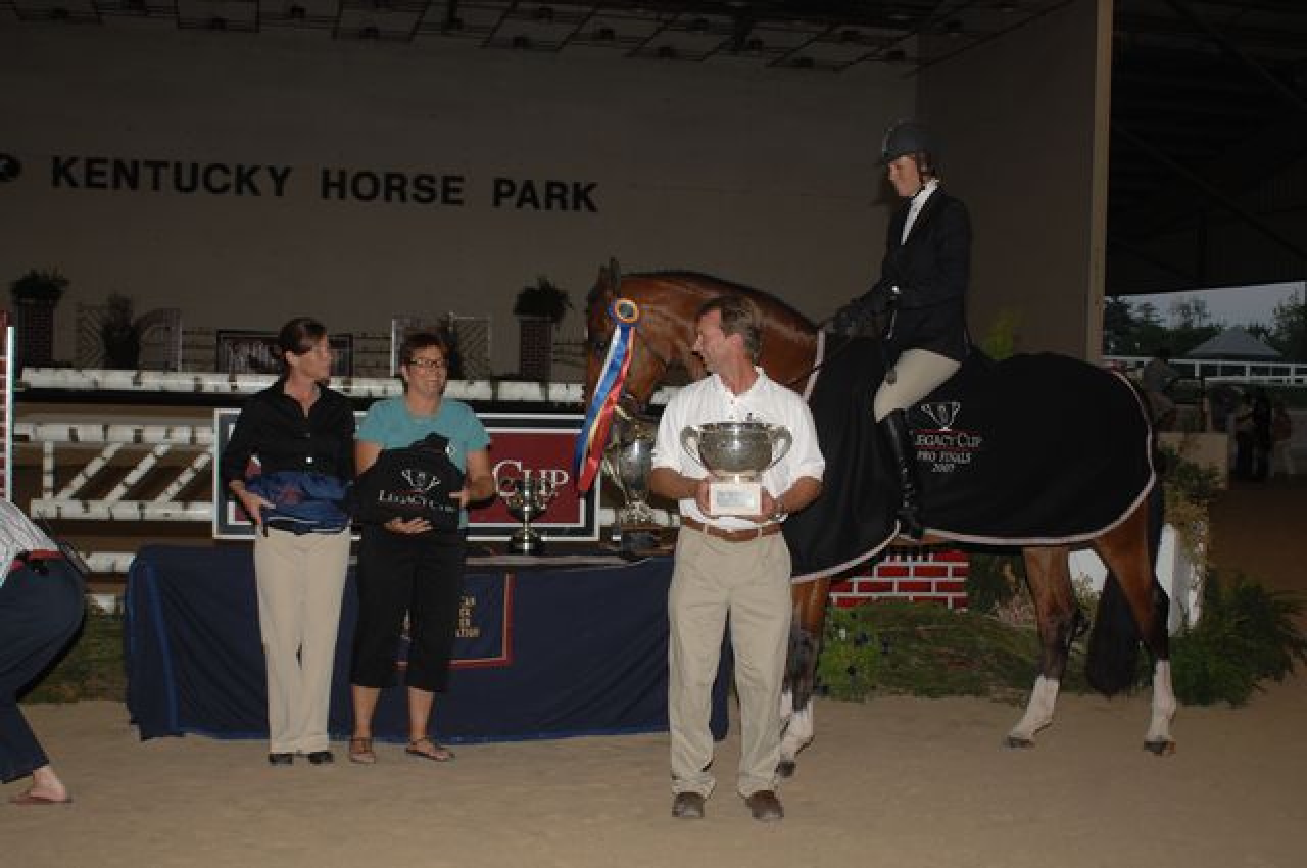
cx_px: 654
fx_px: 1849
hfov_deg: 38.9
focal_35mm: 51
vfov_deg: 26.4
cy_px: 434
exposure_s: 1/125
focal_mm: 34
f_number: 3.5
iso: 200
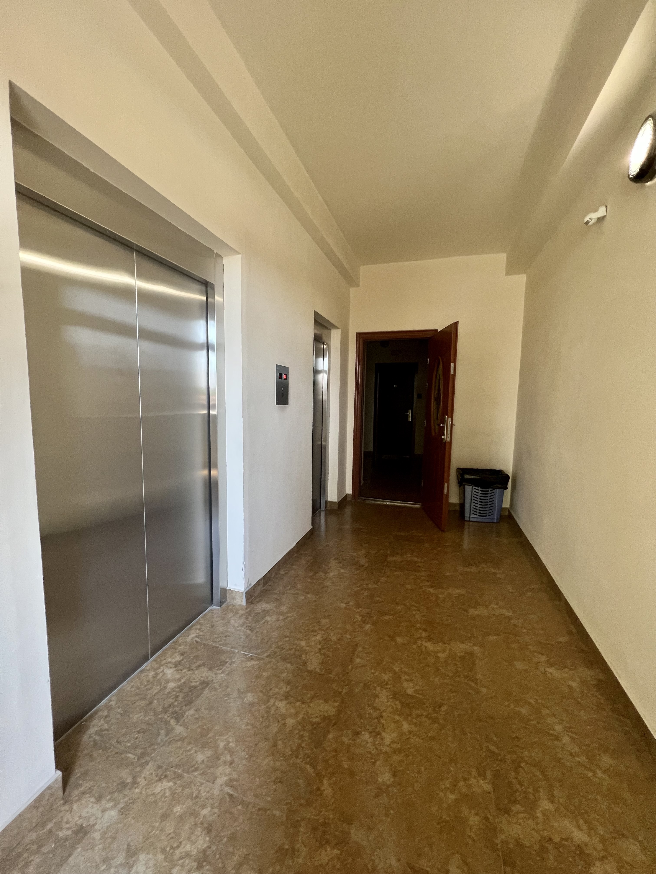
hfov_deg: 89.9
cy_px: 437
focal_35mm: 13
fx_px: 328
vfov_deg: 106.2
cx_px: 328
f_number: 1.8
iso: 250
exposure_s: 1/99
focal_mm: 1.57
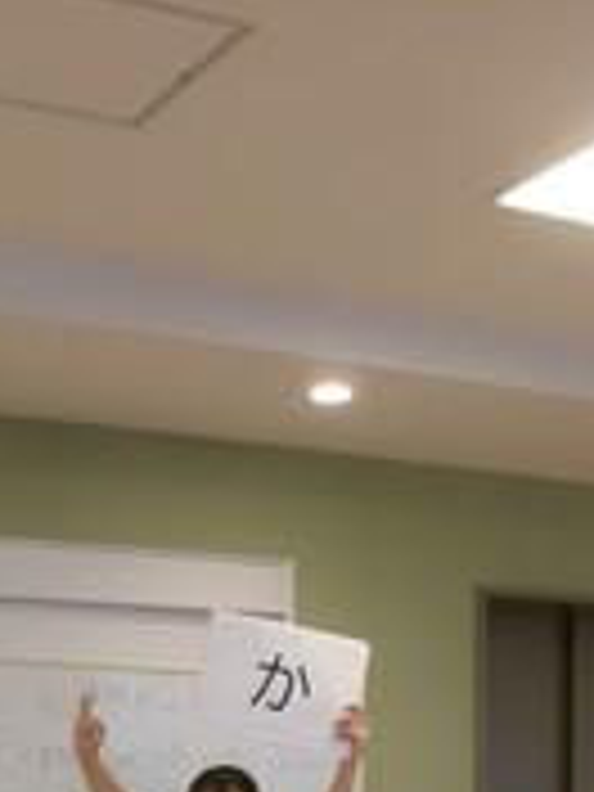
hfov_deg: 18.0
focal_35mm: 82
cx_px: 234
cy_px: 819
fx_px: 1876
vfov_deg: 22.8
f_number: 4.5
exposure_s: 1/34
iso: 185
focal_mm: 6.4
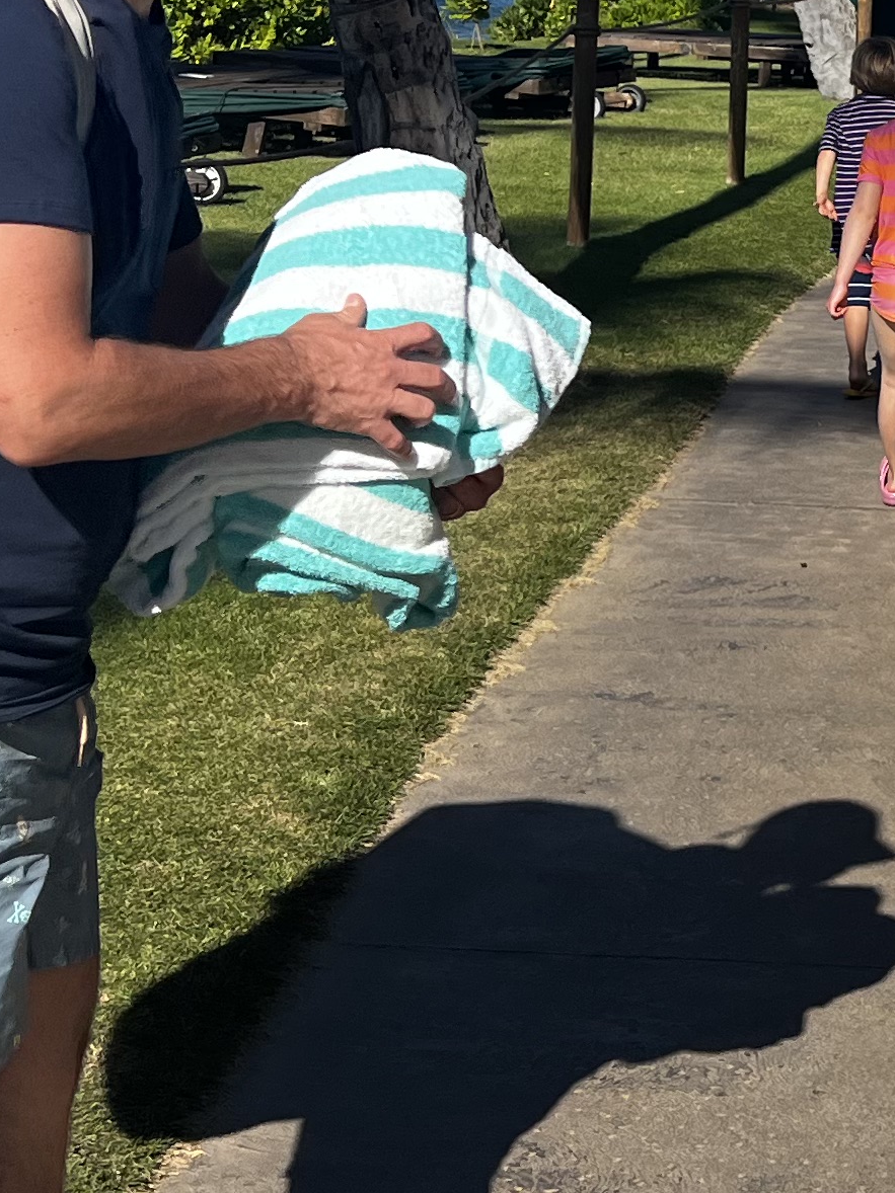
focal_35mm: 89
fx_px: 3069
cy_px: 310
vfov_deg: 21.8
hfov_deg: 15.9
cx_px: 1077
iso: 50
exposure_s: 1/5587
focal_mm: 5.7
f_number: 1.5
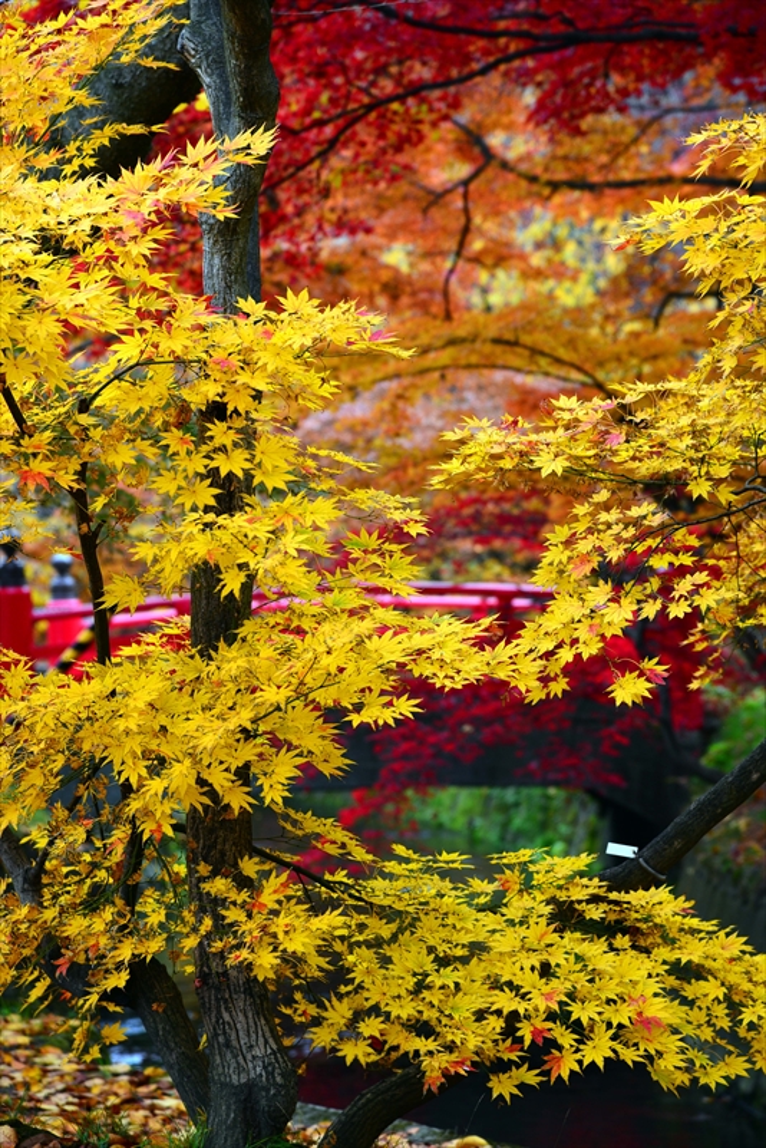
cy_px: 574
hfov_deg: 11.4
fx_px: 3826
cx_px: 383
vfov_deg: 17.1
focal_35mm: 120
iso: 800
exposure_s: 1/250
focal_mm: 120
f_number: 6.3
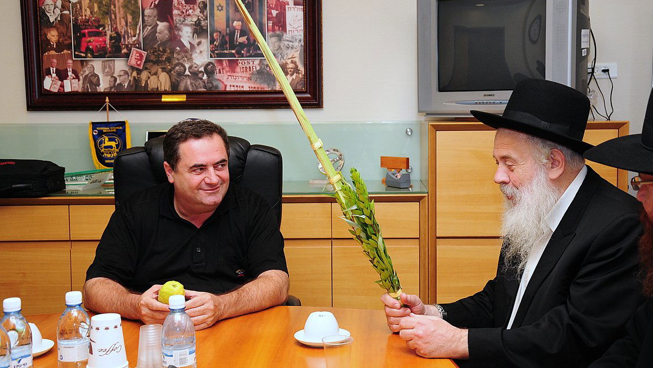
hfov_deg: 39.9
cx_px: 331
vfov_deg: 23.1
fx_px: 900
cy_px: 168
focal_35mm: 52
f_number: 5
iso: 400
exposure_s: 1/100
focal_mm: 32
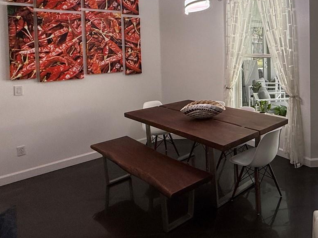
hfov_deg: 54.3
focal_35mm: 29
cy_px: 50
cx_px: 282
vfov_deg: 45.9
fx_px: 266
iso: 125
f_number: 2.2
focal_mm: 2.22
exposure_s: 1/120
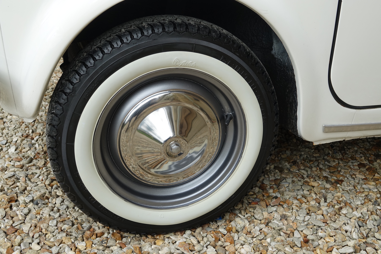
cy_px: 127
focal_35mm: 39
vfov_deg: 34.2
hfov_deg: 49.6
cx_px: 190
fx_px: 413
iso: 100
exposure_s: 1/320
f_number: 4
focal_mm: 14.16
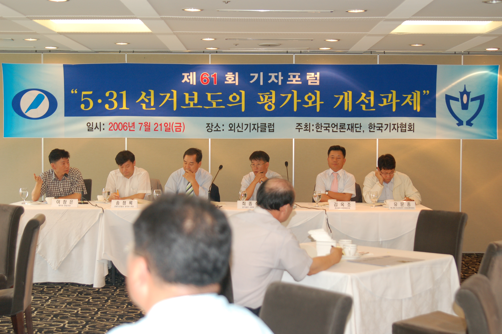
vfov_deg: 22.6
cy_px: 167
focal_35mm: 60
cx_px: 251
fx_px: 836
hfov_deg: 33.4
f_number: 2.8
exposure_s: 1/60
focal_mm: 40
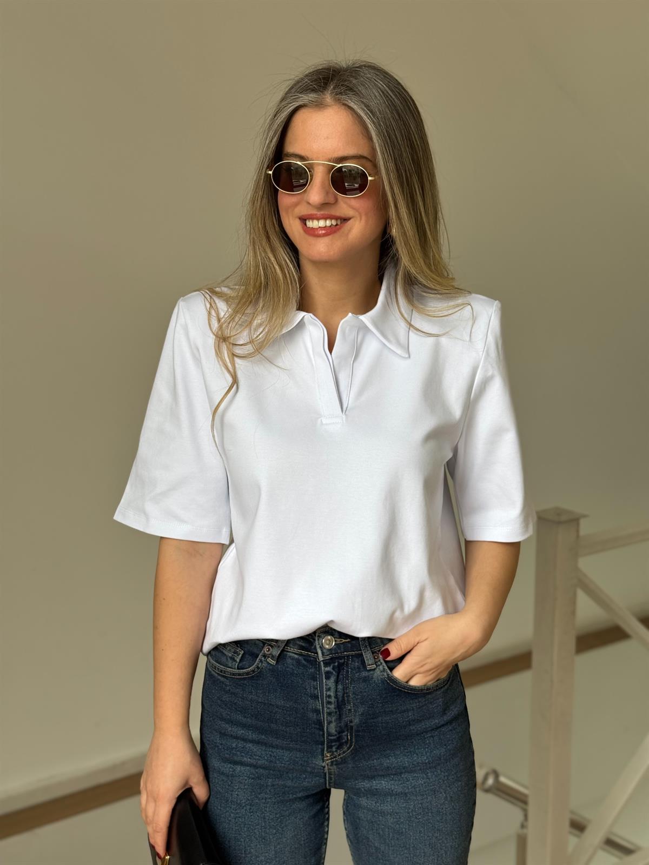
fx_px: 1200
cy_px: 432
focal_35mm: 48
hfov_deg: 30.3
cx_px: 324
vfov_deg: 39.7
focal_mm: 6.76
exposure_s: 1/100
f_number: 1.78
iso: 64
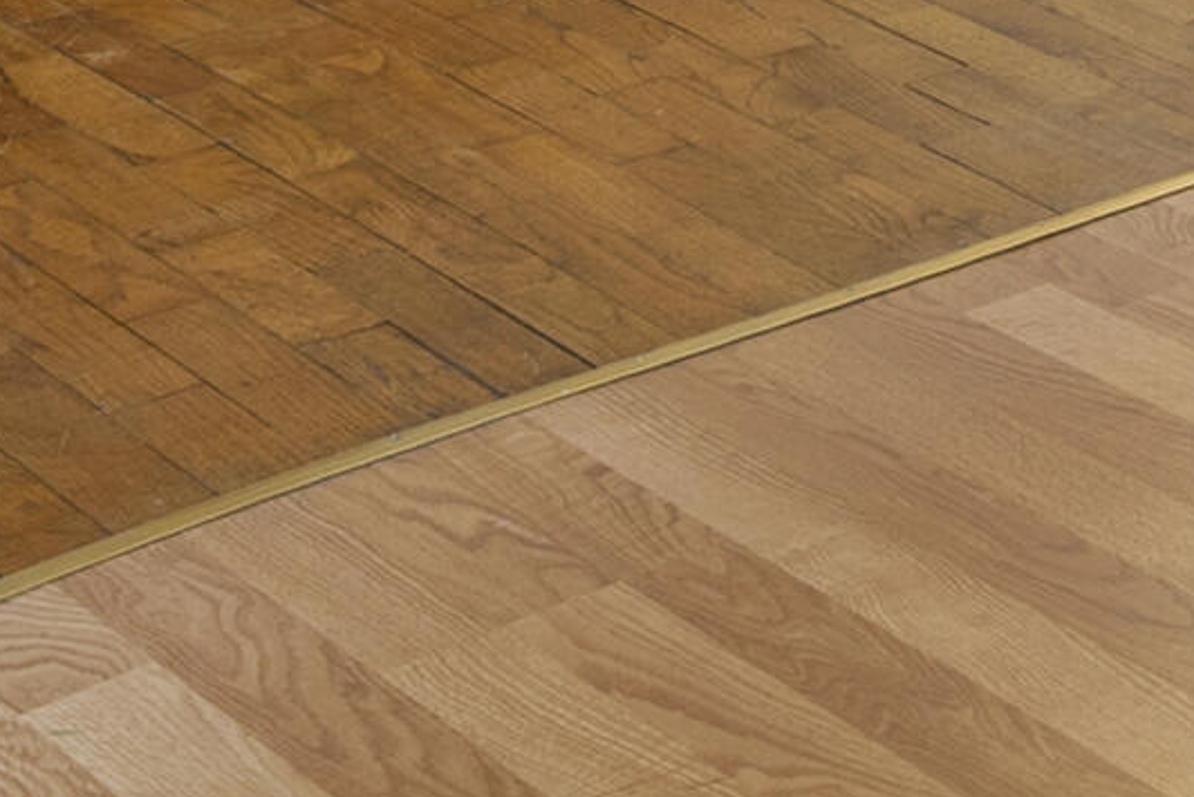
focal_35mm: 90
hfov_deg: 13.2
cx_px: 3168
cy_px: -1138
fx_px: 2986
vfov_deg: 12.1
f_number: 8
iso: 200
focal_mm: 16
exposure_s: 1.3
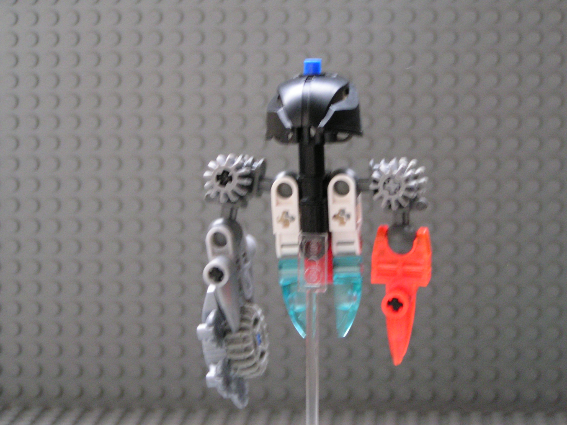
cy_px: 212
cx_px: 284
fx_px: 1867
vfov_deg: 13.0
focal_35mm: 114
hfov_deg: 17.3
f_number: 3.5
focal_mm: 17.4
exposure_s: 1/30
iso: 200
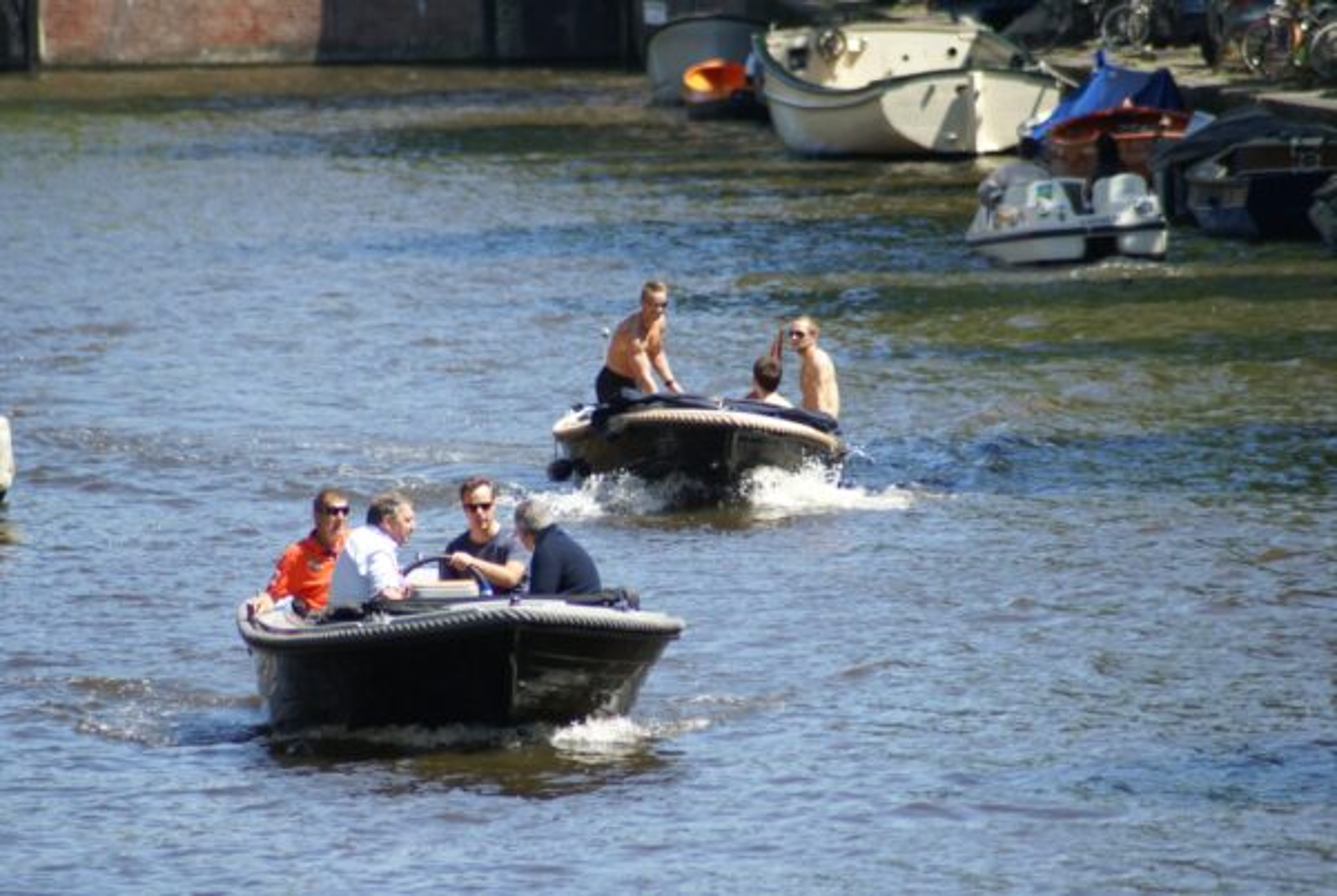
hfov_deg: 4.6
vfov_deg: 3.1
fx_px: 16737
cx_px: 668
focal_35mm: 450
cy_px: 448
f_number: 5.6
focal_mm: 300
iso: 200
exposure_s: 1/500
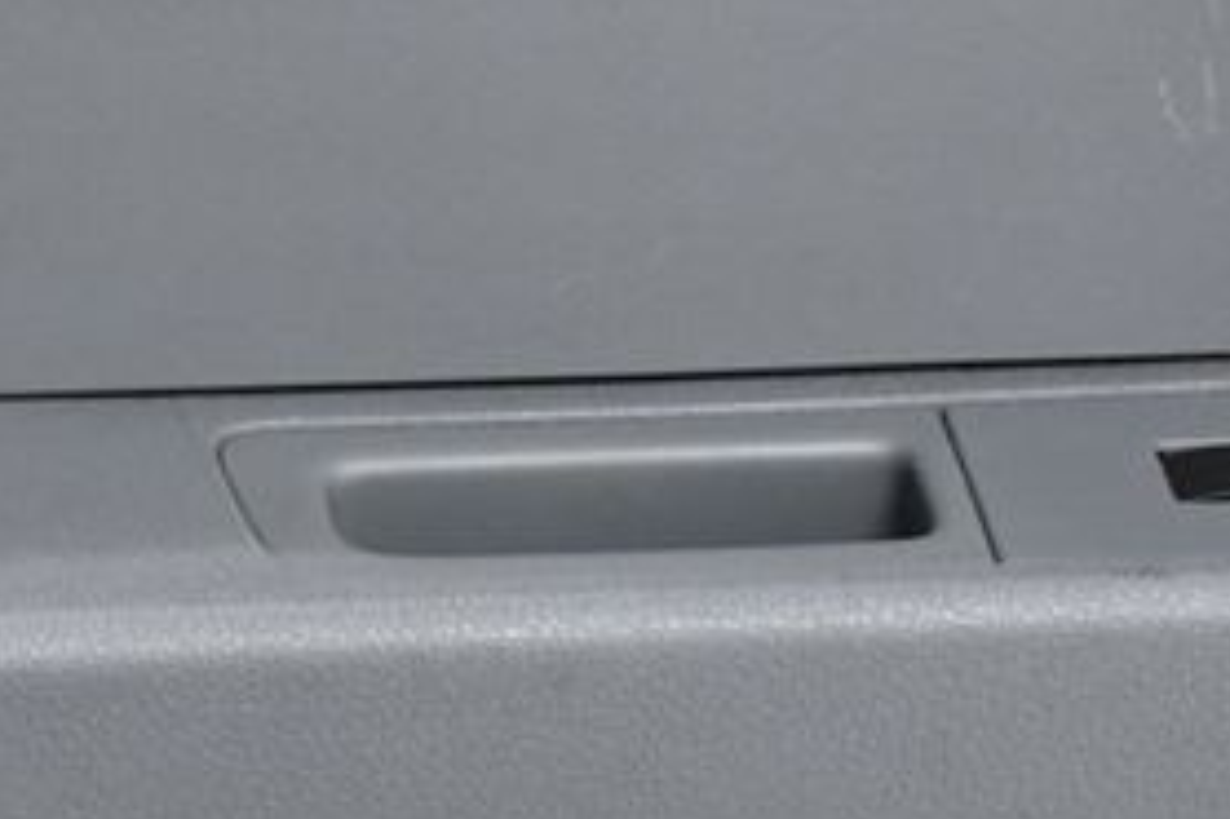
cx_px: 416
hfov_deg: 14.8
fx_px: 4712
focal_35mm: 138
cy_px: 580
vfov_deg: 9.9
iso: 2500
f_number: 6.3
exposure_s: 1/160
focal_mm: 40
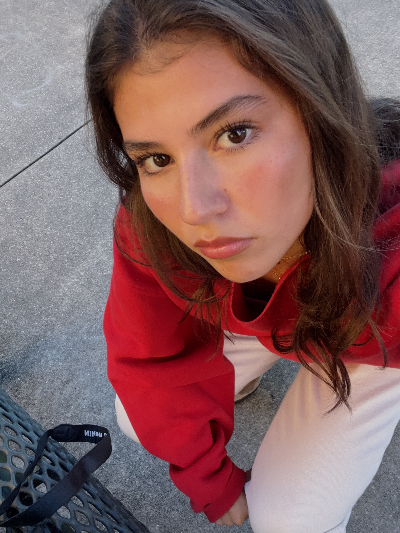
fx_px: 462
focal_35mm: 30
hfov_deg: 46.8
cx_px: 200
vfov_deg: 60.0
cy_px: 266
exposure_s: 1/107
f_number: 2.2
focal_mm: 2.71
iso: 100
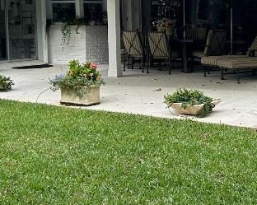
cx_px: 235
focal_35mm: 77
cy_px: 70
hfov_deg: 24.0
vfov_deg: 19.8
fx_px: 585
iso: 80
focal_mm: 6.86
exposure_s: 1/1357
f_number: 1.78
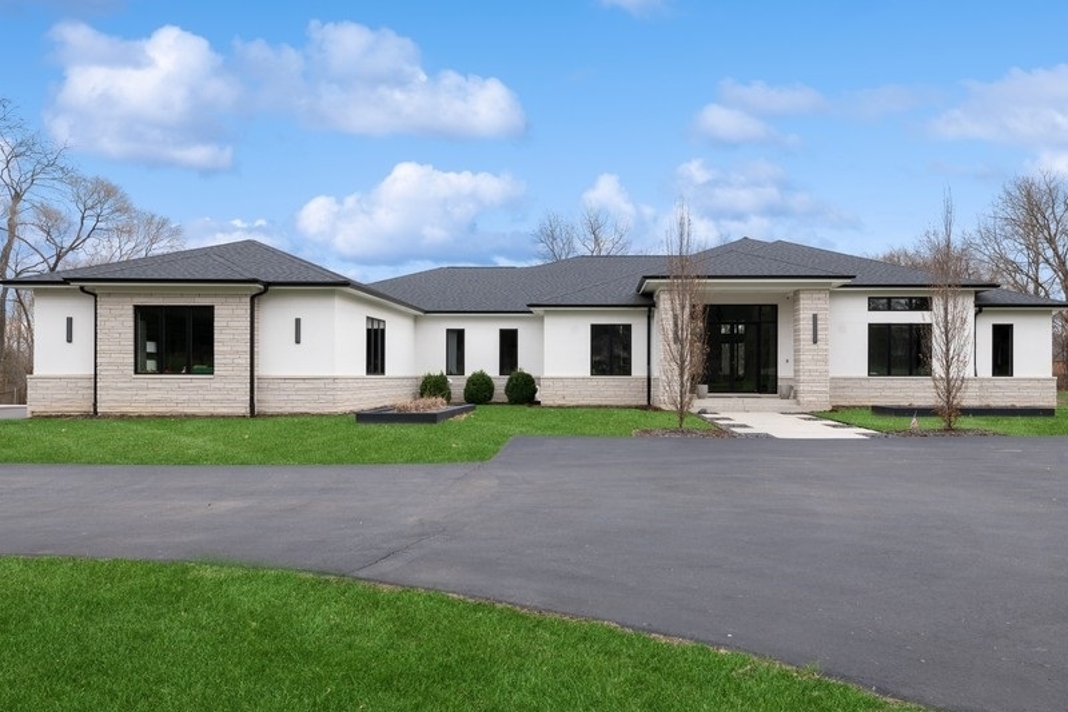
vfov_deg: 47.8
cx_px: 590
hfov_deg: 67.2
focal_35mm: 27
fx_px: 801
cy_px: 390
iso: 200
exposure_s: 1/125
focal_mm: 24
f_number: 9.5
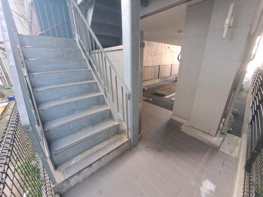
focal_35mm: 13
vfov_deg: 89.9
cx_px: 132
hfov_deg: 106.2
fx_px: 99
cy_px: 98
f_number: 2.2
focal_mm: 1.74
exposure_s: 1/50
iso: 80
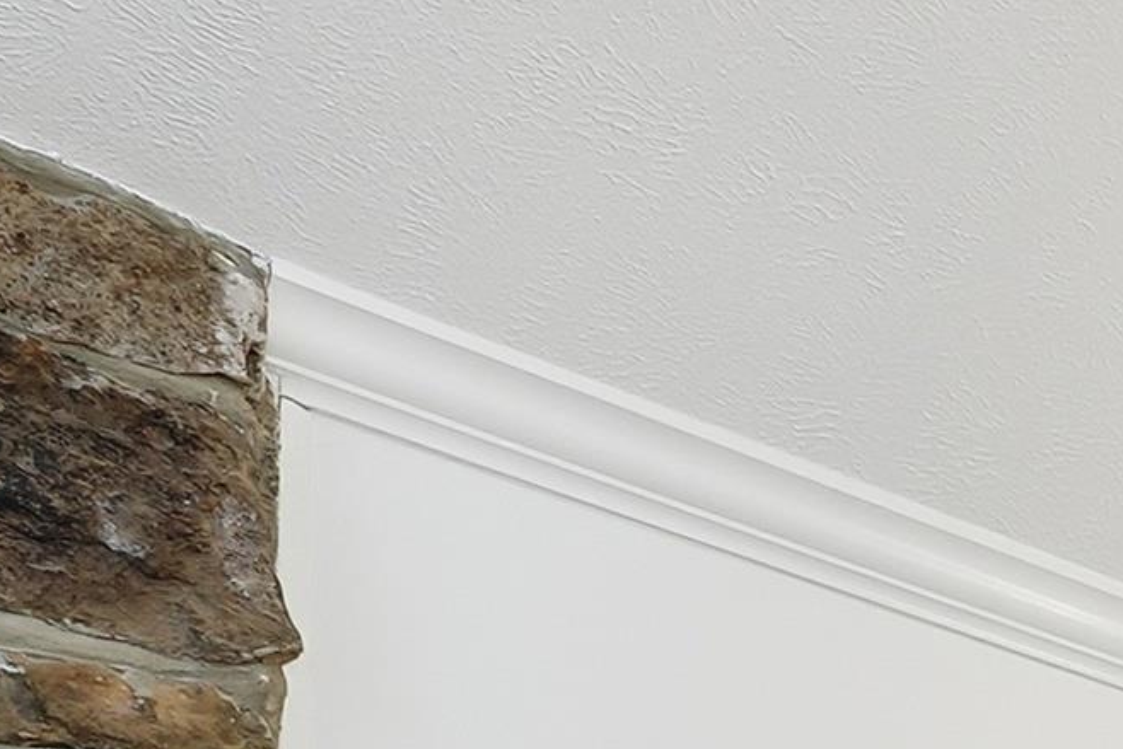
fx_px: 2278
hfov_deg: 17.0
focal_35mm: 73
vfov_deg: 14.7
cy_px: 1573
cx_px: 2429
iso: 250
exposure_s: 1/30
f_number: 9
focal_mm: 16
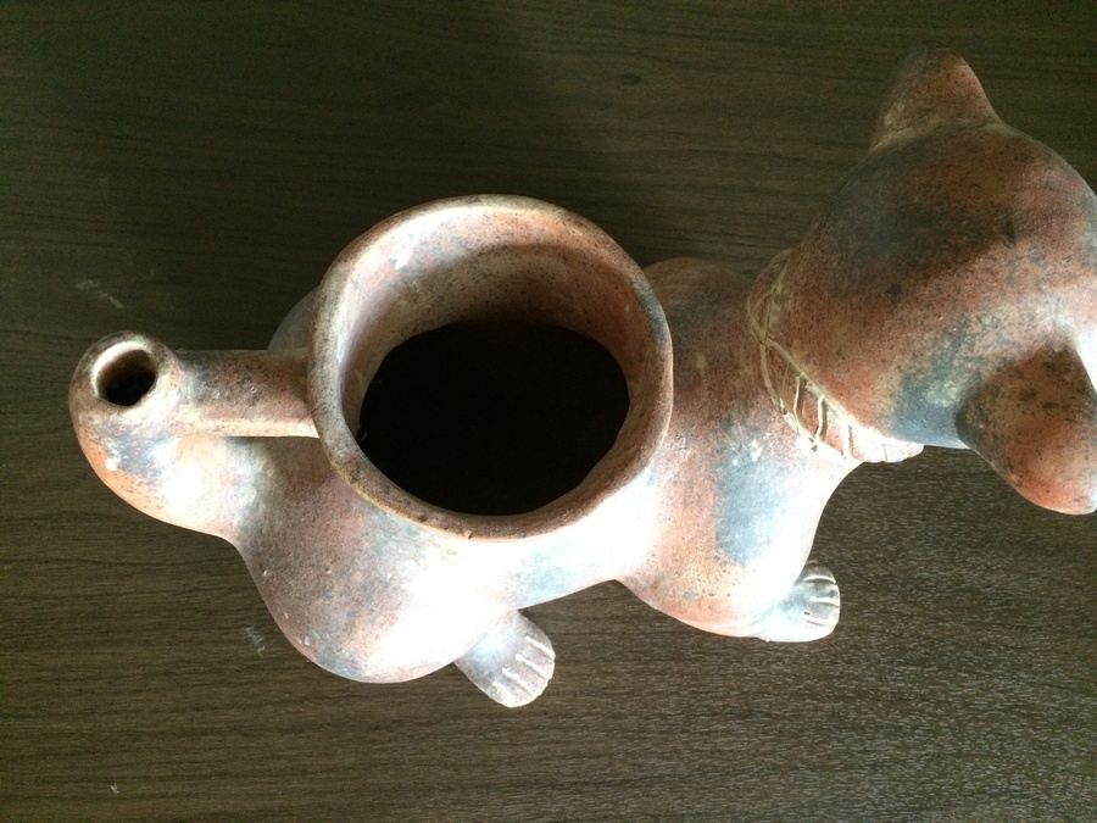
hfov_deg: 60.0
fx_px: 951
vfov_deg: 46.8
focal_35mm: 30
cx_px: 548
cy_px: 412
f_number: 2.2
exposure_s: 1/30
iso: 320
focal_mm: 4.12
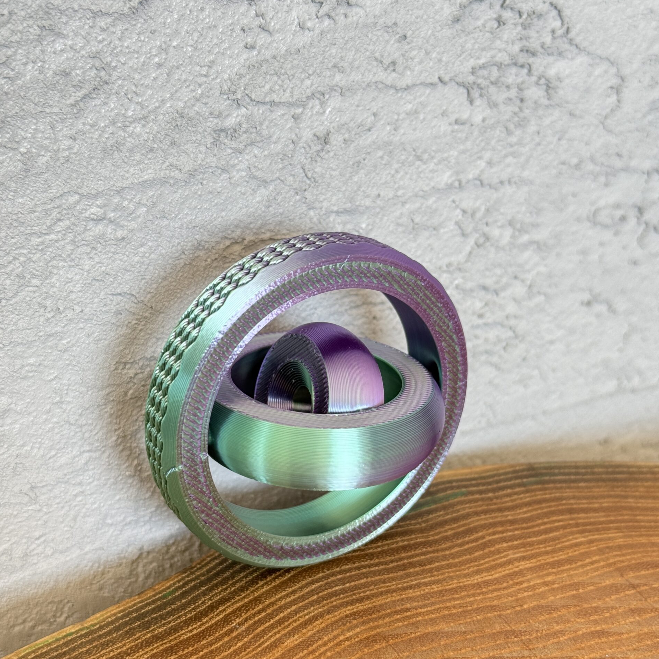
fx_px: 1228
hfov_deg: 30.0
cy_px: 380
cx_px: 329
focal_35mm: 57
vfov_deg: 30.0
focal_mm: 6.76
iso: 160
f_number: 1.78
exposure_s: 1/60
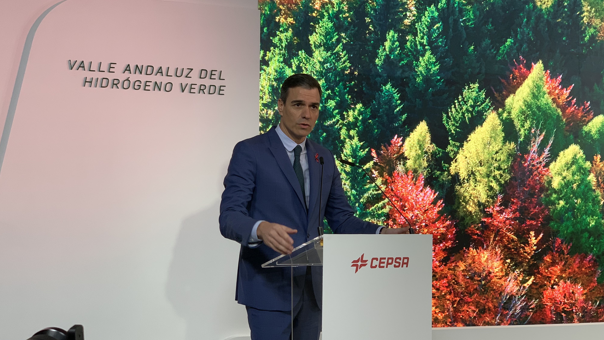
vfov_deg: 21.1
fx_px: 913
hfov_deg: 36.6
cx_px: 301
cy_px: 200
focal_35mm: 57
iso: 80
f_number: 2.4
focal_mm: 6
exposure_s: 1/97
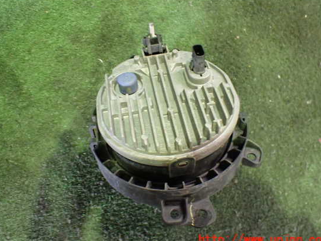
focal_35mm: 33
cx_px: 155
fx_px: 306
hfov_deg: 55.3
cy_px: 115
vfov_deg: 42.9
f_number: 2.3
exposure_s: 1/30
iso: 1000
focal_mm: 5.4
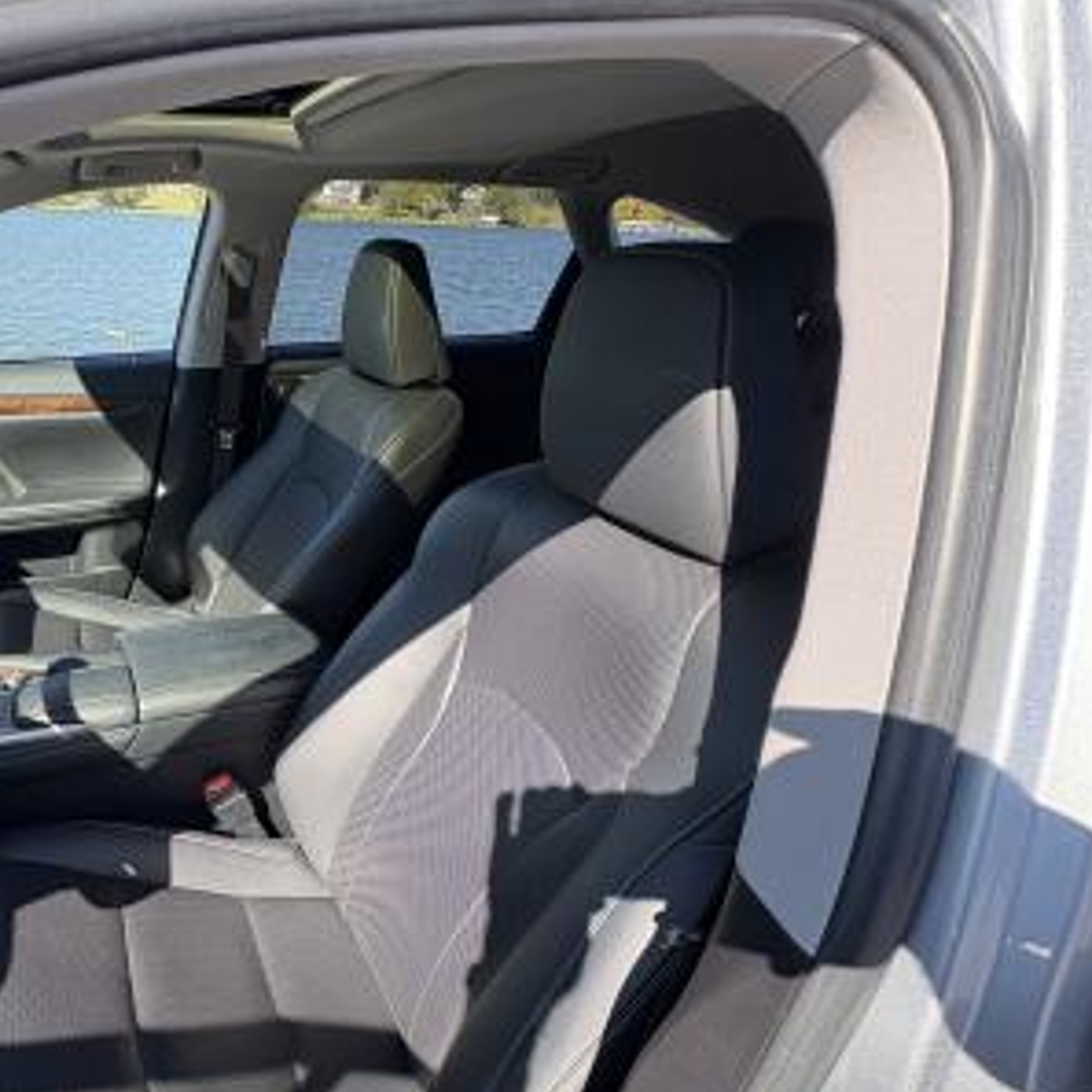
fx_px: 749
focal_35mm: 21
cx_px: 217
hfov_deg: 65.6
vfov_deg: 72.0
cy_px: 599
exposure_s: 1/167
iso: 40
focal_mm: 2.22
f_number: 2.2
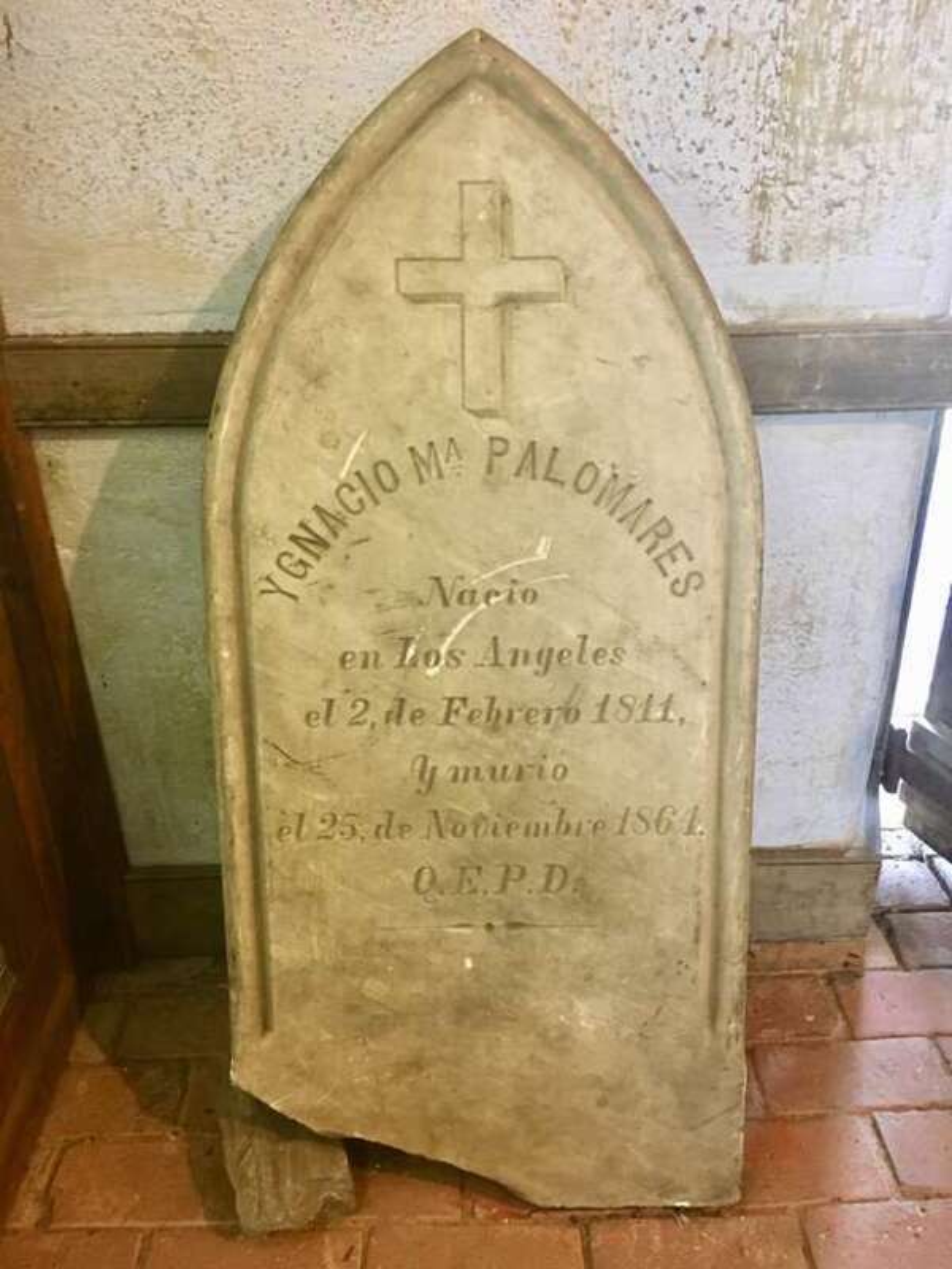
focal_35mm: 29
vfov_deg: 61.7
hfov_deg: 48.2
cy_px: 634
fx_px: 1063
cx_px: 476
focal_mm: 4.15
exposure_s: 1/17
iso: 200
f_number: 2.2
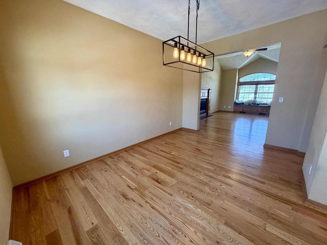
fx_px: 132
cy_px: 122
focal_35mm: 14
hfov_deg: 102.1
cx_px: 164
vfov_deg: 85.7
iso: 250
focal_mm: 2.22
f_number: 2.2
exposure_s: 1/120
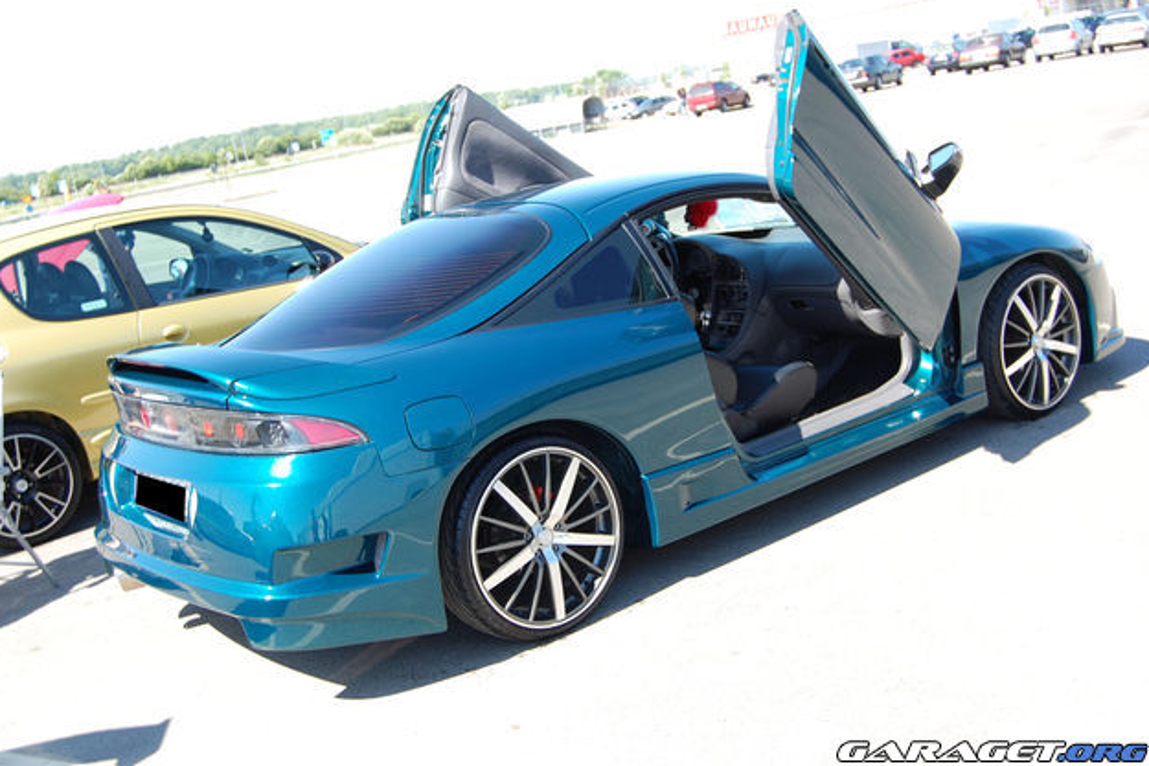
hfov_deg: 45.4
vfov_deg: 31.2
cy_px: 378
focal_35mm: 43
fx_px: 1373
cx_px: 564
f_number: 6.3
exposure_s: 1/160
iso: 200
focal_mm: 28
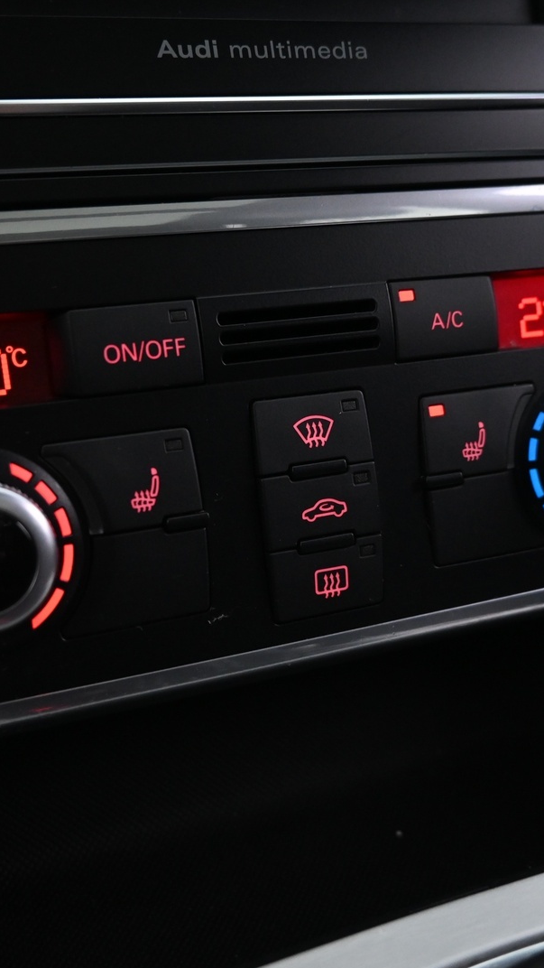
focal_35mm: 38
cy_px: 487
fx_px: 974
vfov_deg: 52.8
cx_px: 236
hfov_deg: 31.2
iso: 1600
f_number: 3.5
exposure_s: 1/25
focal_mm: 16
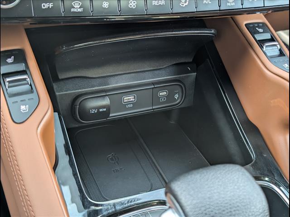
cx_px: 145
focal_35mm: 49
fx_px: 411
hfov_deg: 38.9
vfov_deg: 29.7
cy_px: 108
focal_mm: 6.9
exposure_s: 1/37.6
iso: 131
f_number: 1.68
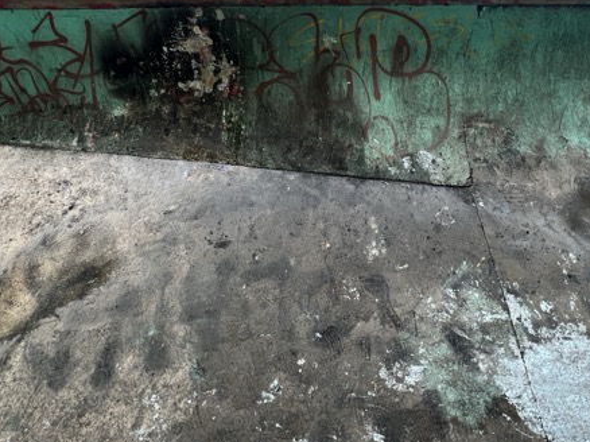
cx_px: 322
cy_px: 137
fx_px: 324
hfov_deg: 84.5
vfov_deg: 66.2
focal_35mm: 19
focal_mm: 1.57
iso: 100
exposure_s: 1/99
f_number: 1.8
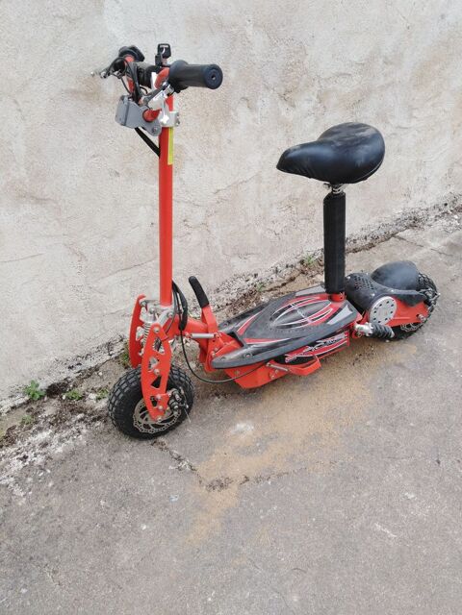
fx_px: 463
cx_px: 231
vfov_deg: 67.3
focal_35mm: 26
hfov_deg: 53.1
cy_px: 308
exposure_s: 1/225
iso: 100
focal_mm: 3.46
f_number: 2.2
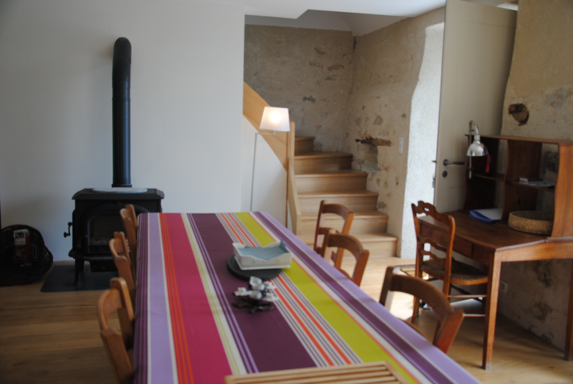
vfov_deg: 40.1
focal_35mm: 33
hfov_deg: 57.2
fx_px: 526
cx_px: 286
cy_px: 192
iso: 200
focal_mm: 22
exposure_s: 1/60
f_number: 4
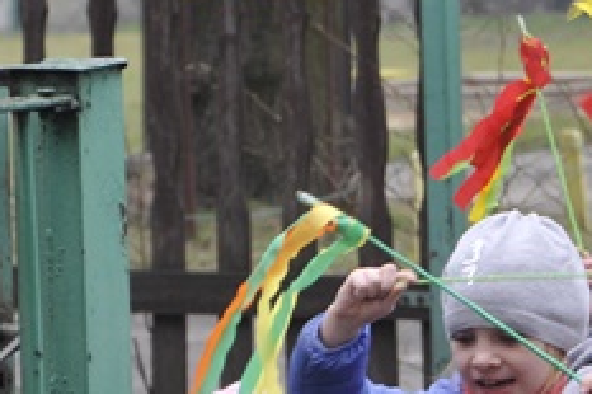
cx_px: 556
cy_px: 633
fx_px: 8991
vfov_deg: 2.5
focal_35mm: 547
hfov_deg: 3.8
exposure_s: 1/160
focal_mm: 85
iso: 400
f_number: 5.6
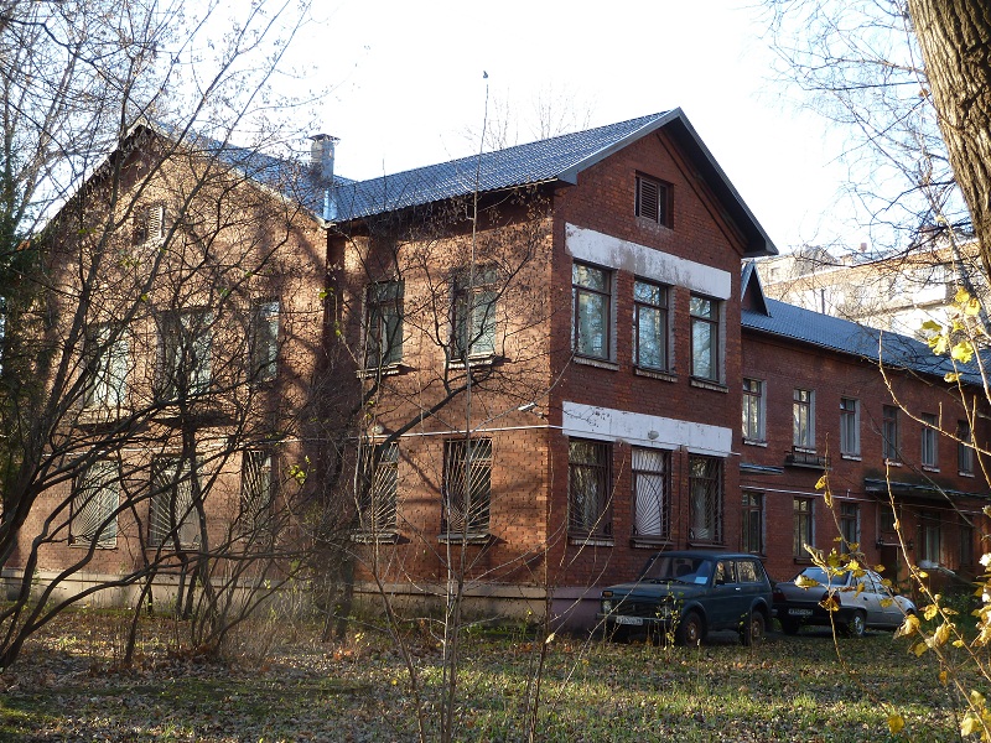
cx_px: 496
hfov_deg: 36.8
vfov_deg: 28.0
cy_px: 372
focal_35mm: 52
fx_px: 1489
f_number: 3.8
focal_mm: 8.5
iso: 80
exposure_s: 1/50
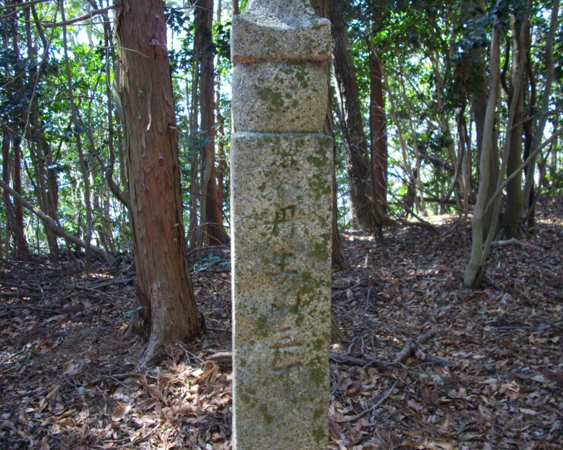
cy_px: 224
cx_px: 274
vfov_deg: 38.2
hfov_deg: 46.8
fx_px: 650
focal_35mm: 39
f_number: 2.8
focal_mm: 6.2
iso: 200
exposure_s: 1/80
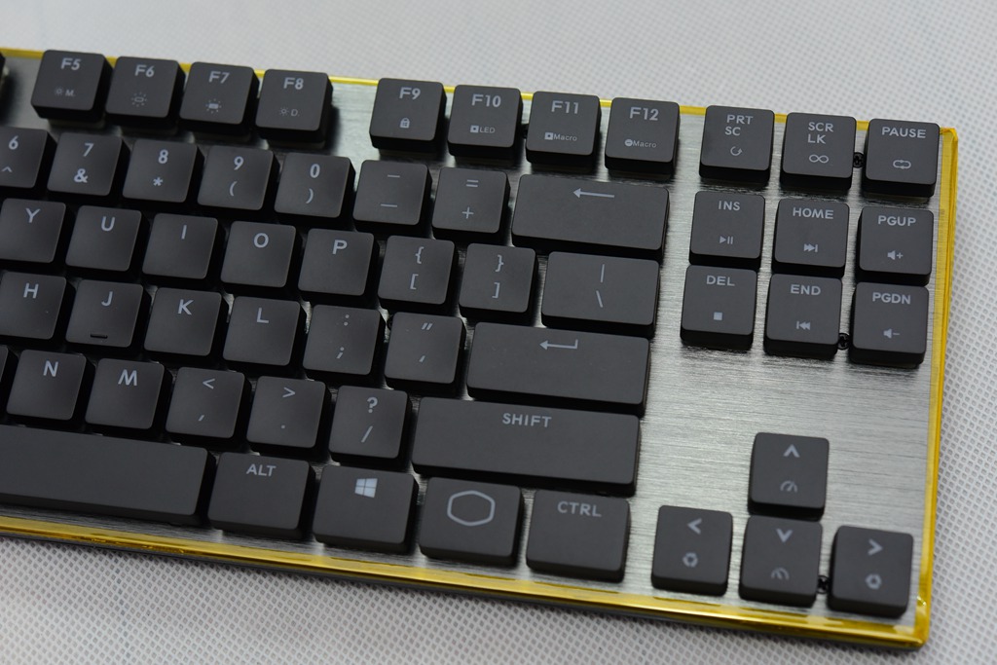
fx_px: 1662
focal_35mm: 60
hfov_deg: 33.4
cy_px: 332
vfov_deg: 22.6
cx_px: 498
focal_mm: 60
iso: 1600
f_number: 5.6
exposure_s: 1/60
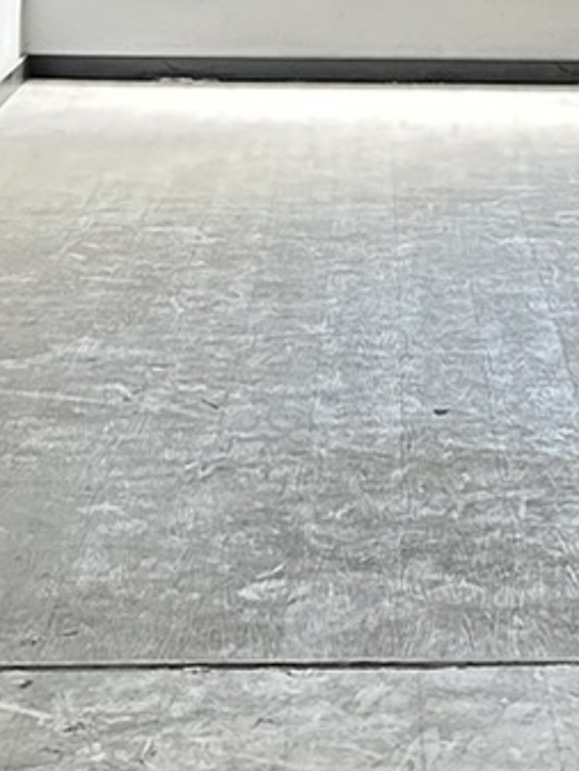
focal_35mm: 158
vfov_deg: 12.3
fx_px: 3521
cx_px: 412
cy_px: -18
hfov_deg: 9.4
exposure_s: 1/50
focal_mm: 5.7
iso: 100
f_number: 1.5
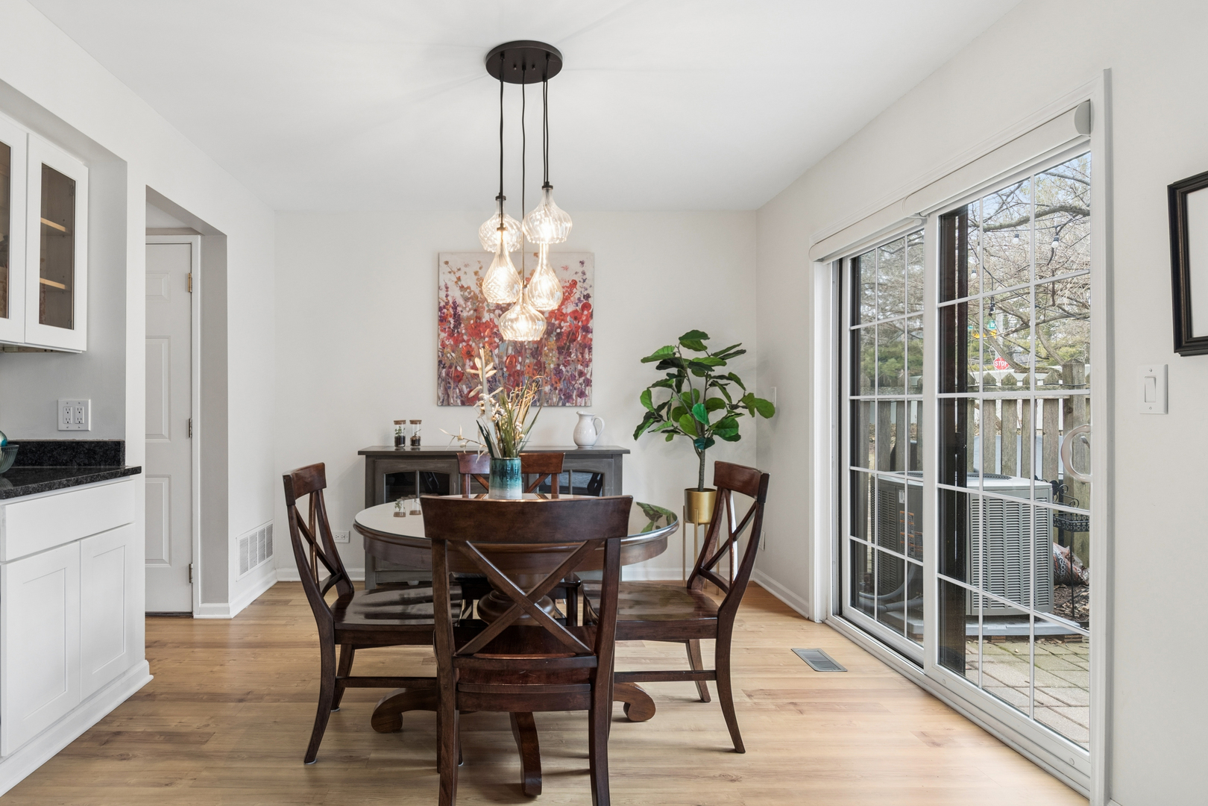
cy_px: 403
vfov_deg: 63.2
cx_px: 604
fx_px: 654
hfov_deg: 85.4
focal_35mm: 20
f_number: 8
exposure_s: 1/10
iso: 320
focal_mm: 13
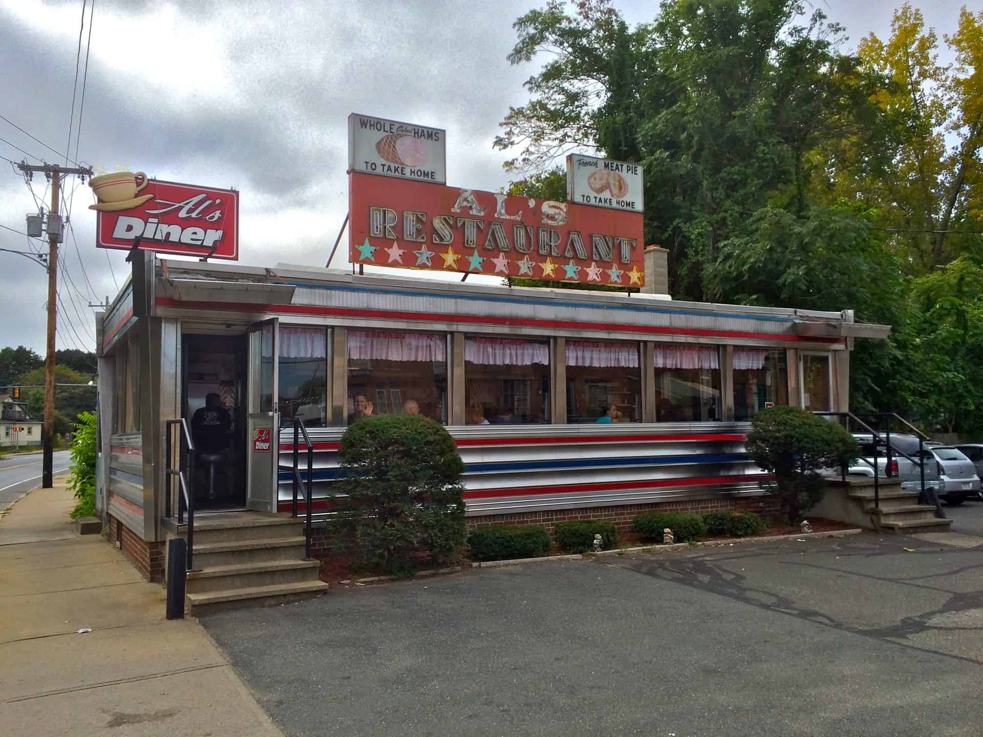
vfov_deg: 48.2
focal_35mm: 29
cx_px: 492
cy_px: 368
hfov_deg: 61.7
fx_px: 824
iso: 32
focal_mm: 4.15
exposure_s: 1/2415
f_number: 2.2
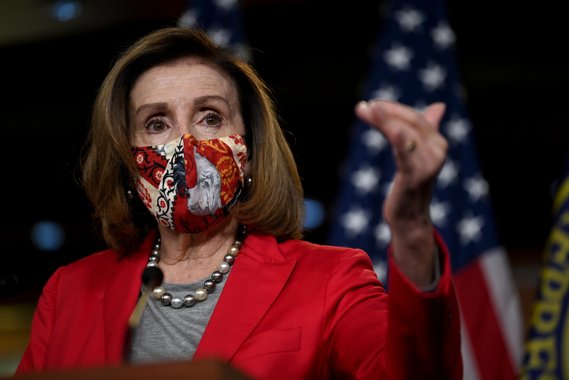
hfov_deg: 11.1
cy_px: 190
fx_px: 2924
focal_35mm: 185
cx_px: 284
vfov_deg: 7.4
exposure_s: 1/320
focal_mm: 185
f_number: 2.8
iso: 640
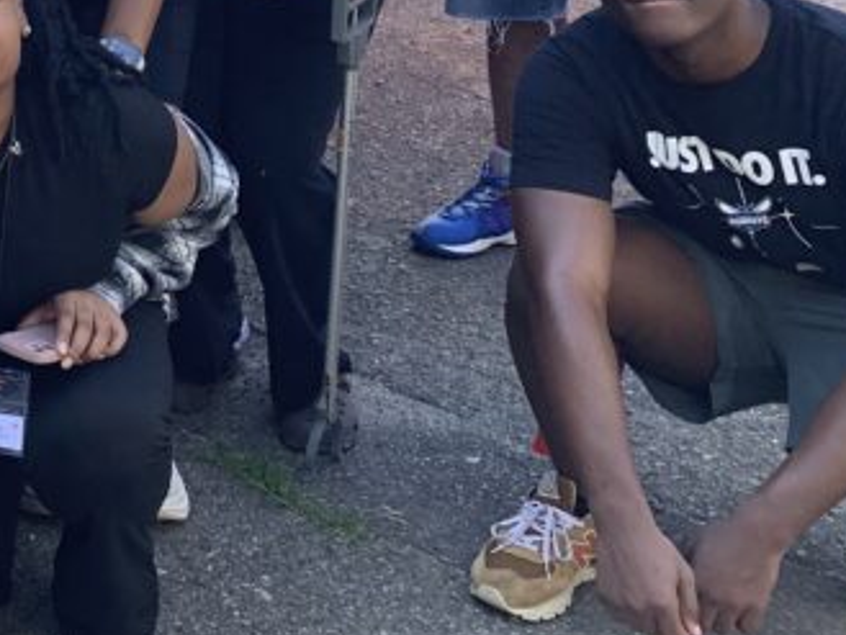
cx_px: -352
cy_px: -275
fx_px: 1980
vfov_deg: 16.8
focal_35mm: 81
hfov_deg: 21.1
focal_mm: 4.25
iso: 25
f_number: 1.8
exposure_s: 1/279
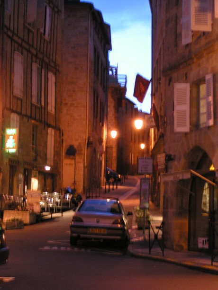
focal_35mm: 91
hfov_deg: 16.2
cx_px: 109
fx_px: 764
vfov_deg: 21.5
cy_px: 145
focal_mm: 13.9
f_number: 3.2
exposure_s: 1/3
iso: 200
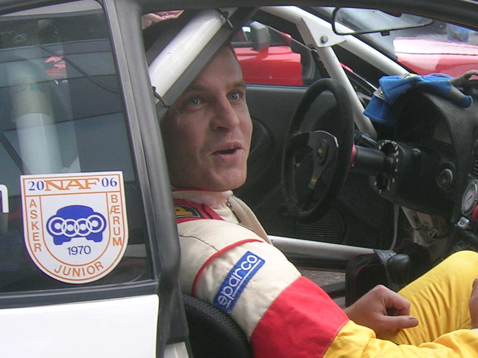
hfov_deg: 24.1
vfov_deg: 18.6
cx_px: 417
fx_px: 1091
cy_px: 218
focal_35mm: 79
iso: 50
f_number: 3
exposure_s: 1/39.9
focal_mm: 6.7
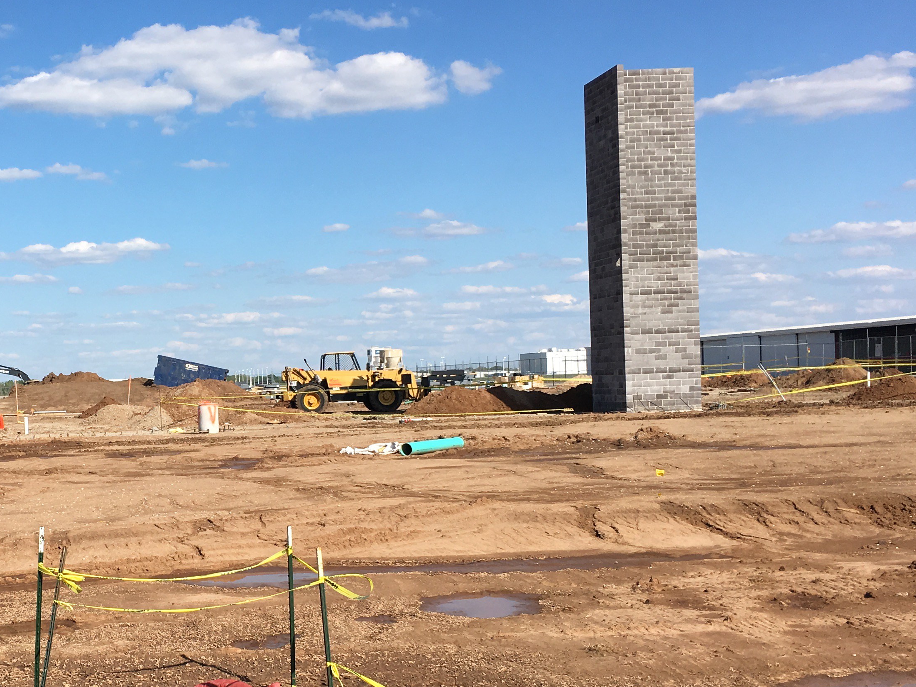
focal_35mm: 53
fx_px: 1403
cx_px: 176
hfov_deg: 35.0
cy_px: 427
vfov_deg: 27.4
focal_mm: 4.15
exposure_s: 1/2331
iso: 25
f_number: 2.2
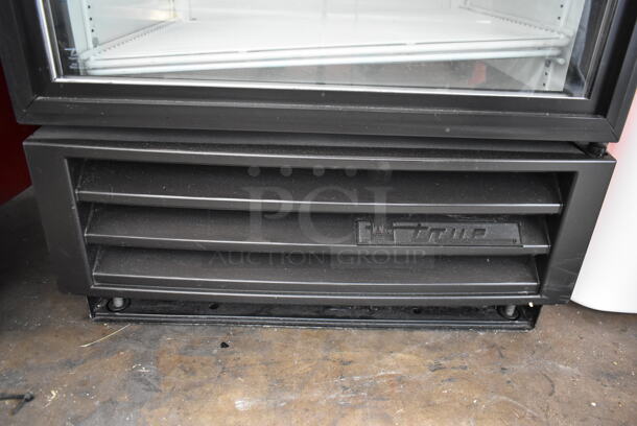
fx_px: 478
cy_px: 213
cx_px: 318
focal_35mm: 27
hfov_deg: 67.3
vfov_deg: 48.0
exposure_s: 1/30
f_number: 3.5
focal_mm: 18
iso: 2500
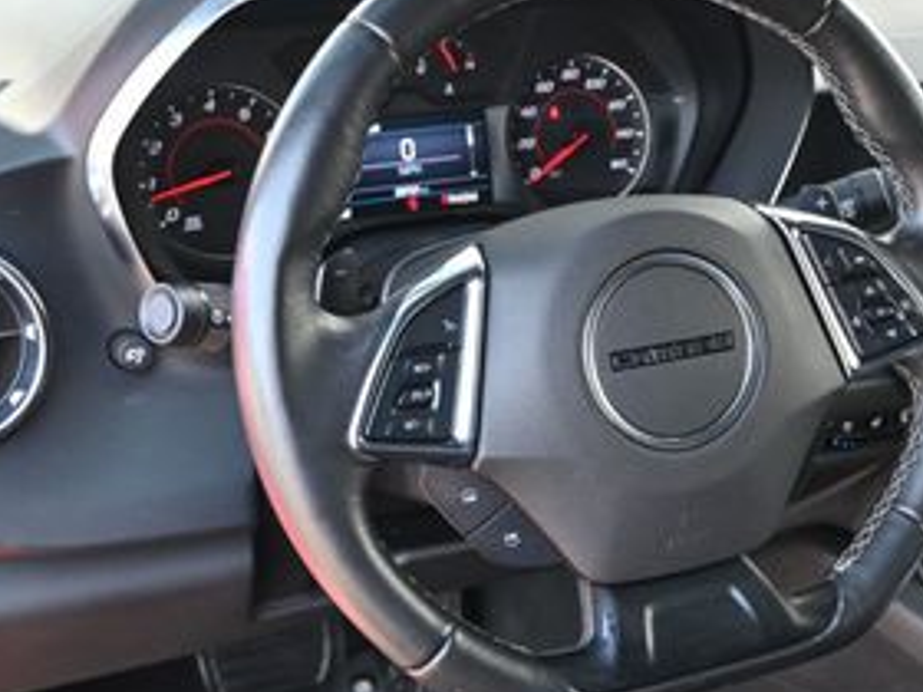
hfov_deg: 27.4
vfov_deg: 21.1
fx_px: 1842
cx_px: 785
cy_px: 544
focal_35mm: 69
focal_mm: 21
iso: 640
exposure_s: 1/125
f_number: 4
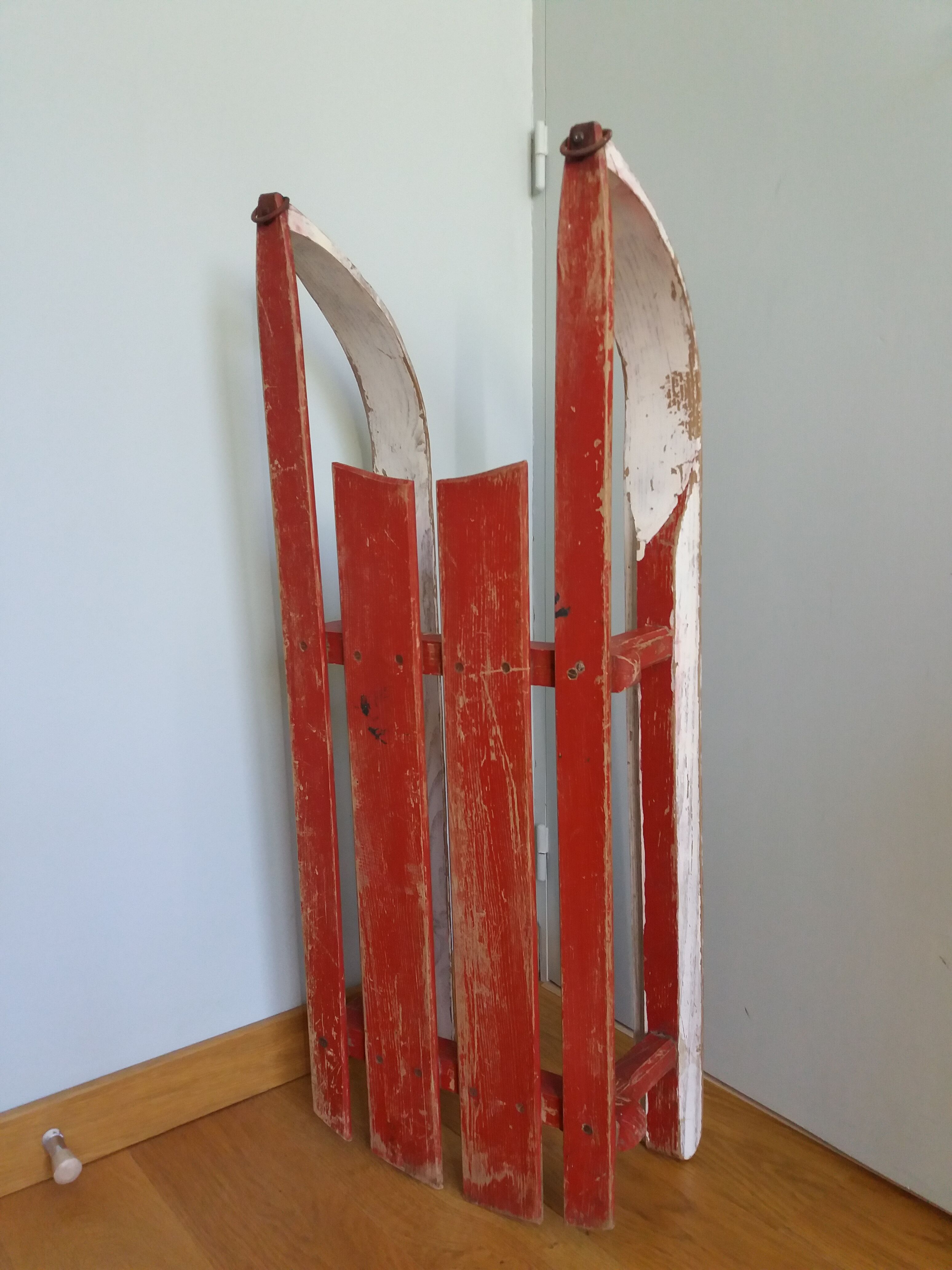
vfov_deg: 63.4
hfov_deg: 49.7
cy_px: 635
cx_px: 476
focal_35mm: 28
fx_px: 1027
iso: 160
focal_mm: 3.7
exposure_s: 1/24
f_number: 1.9
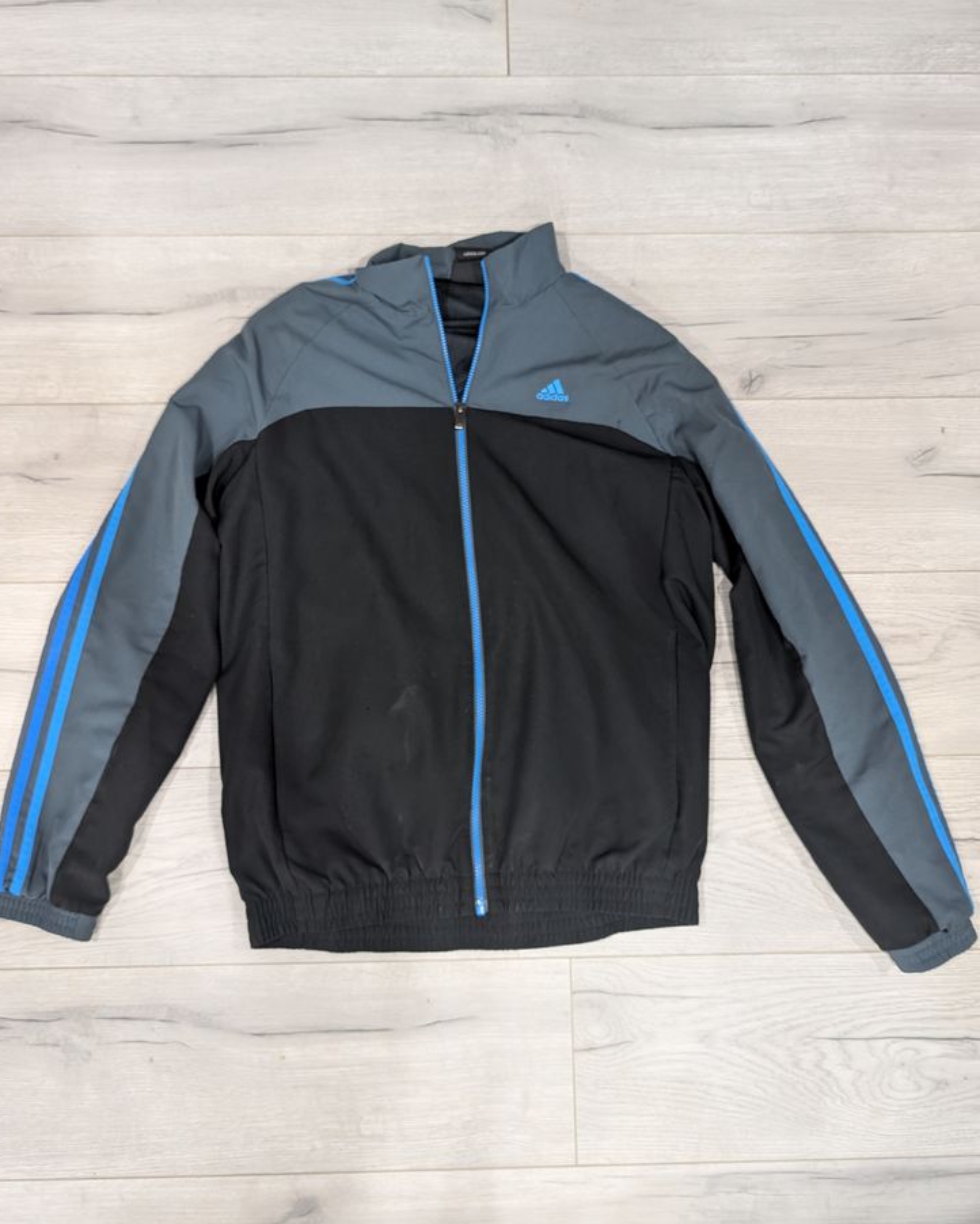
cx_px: 470
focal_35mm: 26
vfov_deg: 65.8
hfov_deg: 54.9
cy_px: 547
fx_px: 942
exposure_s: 1/25.8
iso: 411
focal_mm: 6.9
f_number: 1.68
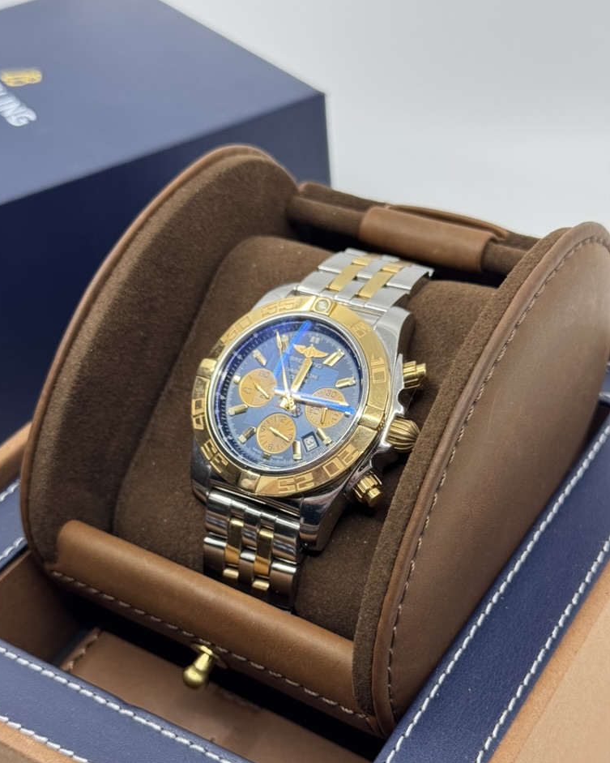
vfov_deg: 36.6
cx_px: 300
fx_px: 1151
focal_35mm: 51
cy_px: 401
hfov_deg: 29.7
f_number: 1.78
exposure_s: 1/294
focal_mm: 6.76
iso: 64
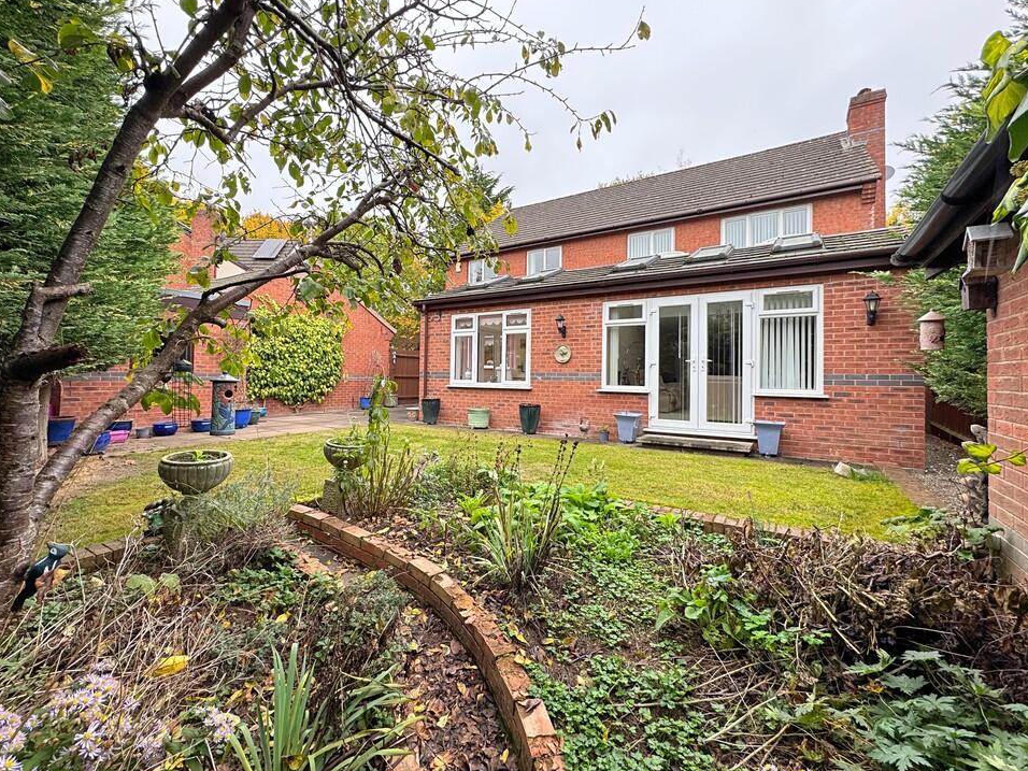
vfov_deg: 81.7
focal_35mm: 15
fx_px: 445
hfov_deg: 98.2
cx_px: 510
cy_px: 368
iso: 50
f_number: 2.2
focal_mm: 2.22
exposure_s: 1/99
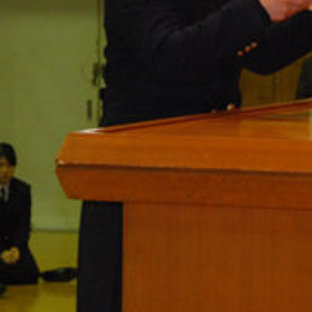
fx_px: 3655
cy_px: -9
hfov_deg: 4.9
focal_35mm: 358
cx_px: 375
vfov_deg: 4.9
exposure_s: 1/30
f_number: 7.1
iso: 1600
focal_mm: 85
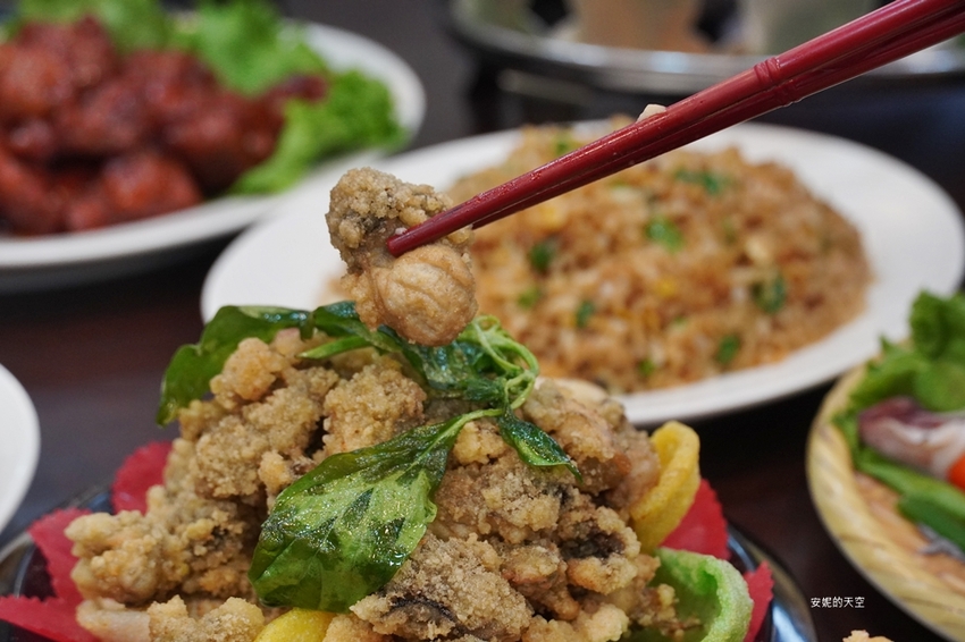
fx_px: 2653
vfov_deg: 13.8
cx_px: 482
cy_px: 321
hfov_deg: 20.6
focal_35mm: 99
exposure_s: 1/160
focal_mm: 66
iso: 2000
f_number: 5.6
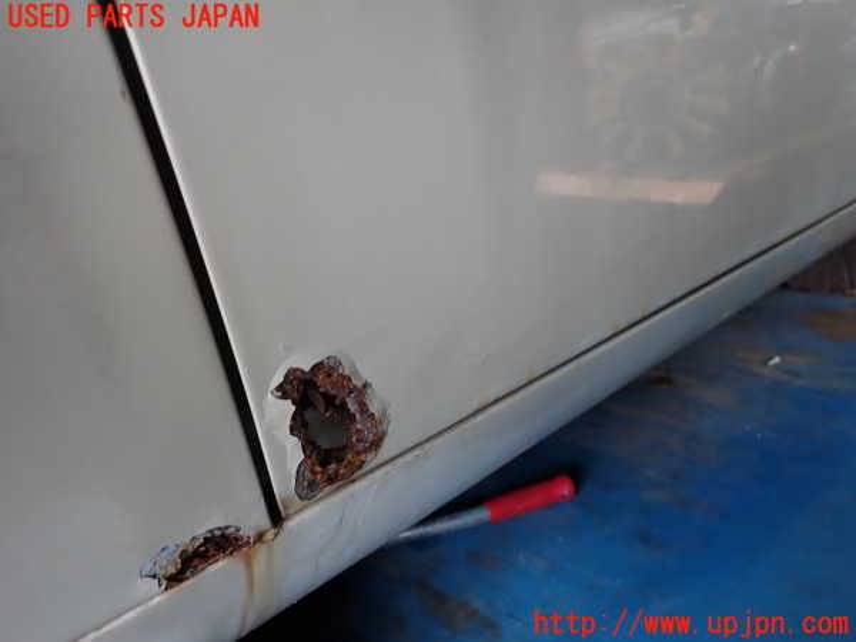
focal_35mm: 25
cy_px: 321
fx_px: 618
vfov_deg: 54.9
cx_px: 428
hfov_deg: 69.4
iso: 100
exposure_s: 1/60
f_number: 2
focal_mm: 4.5
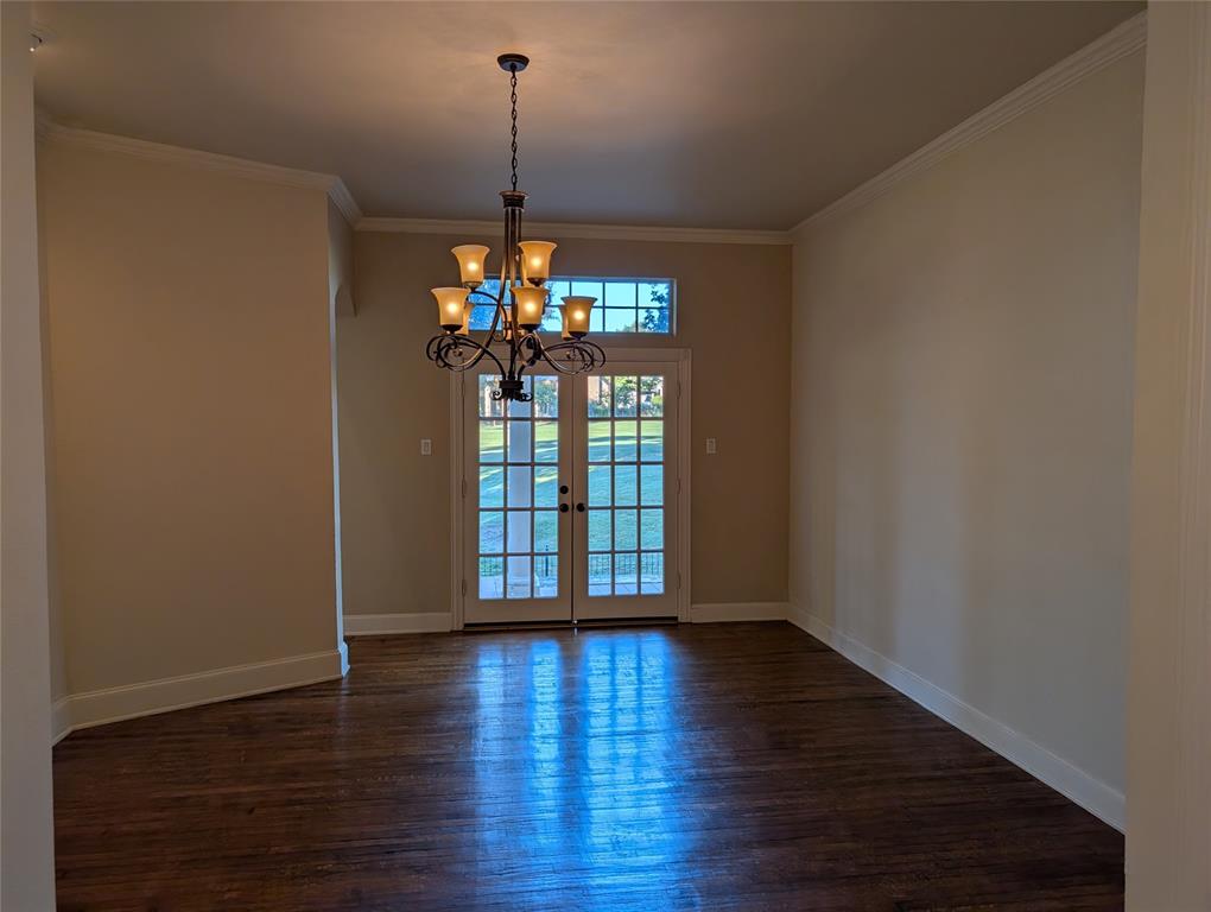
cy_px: 456
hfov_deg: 71.5
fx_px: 841
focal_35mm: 24
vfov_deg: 56.9
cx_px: 606
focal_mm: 6.9
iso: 31
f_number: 1.68
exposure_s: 1/358
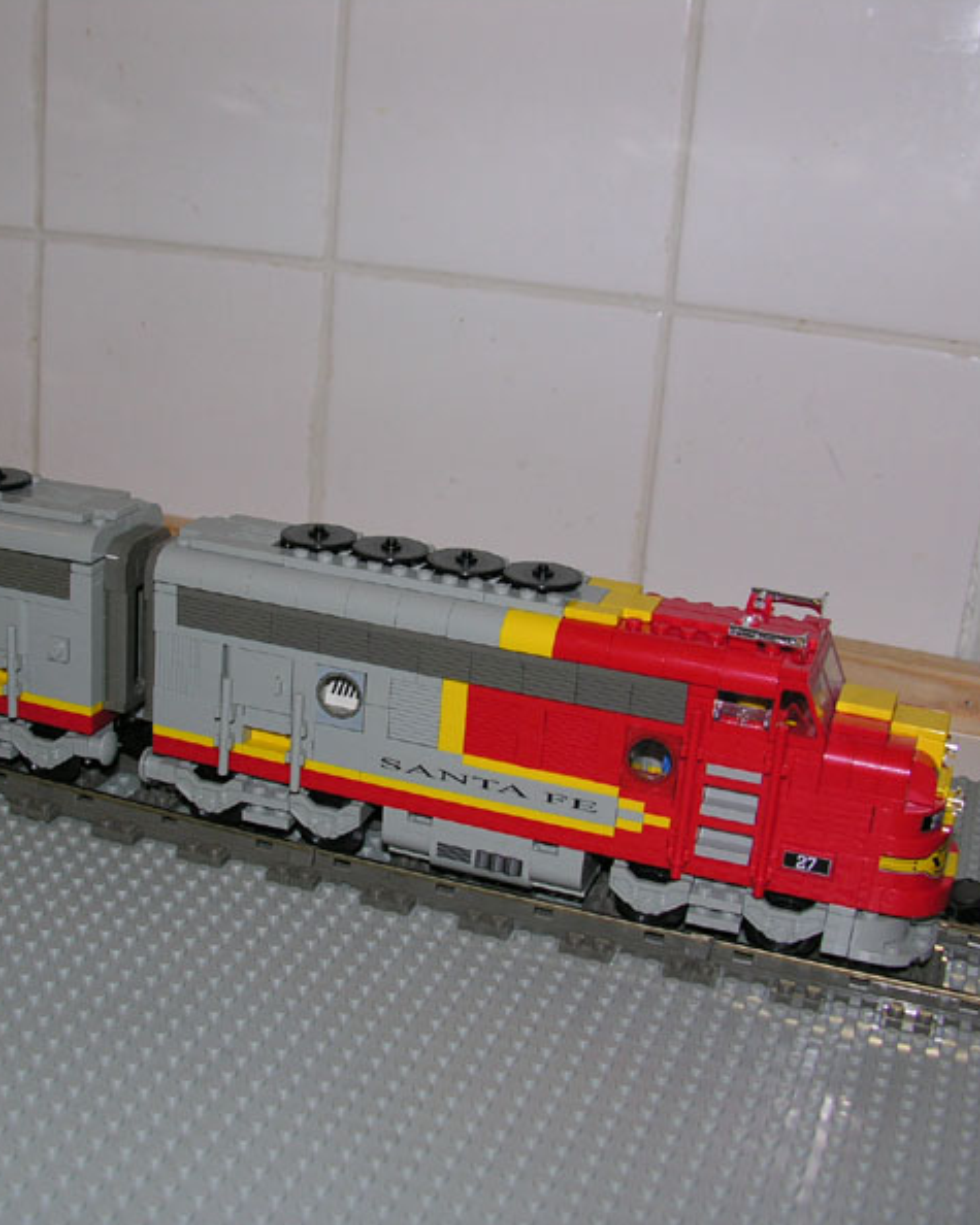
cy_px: 610
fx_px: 1668
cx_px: 334
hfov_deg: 32.5
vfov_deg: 40.3
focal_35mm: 46
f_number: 2.8
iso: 50
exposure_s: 1/60.1
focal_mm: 8.9
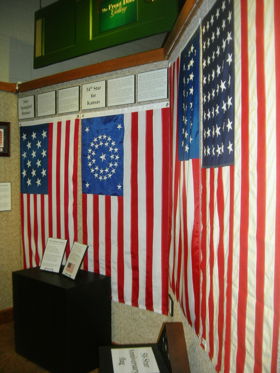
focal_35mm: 36
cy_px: 186
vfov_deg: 51.4
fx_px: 388
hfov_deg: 39.7
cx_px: 140
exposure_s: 1/60.1
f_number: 2.7
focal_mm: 7.5
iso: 127
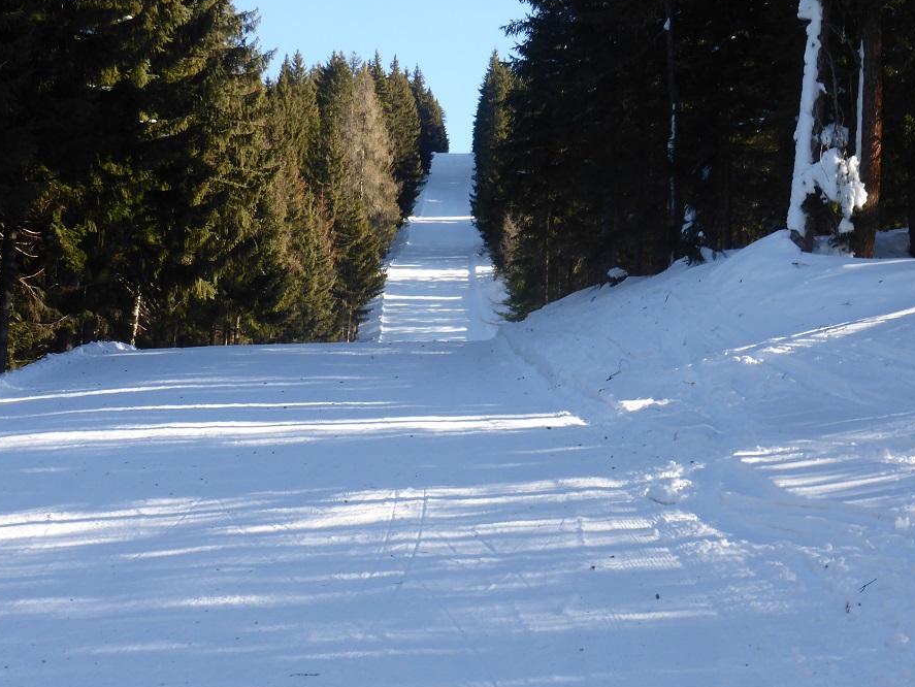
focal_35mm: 75
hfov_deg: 26.0
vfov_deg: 19.6
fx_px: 1983
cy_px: 381
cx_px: 465
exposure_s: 1/200
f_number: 4.8
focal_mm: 11
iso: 100
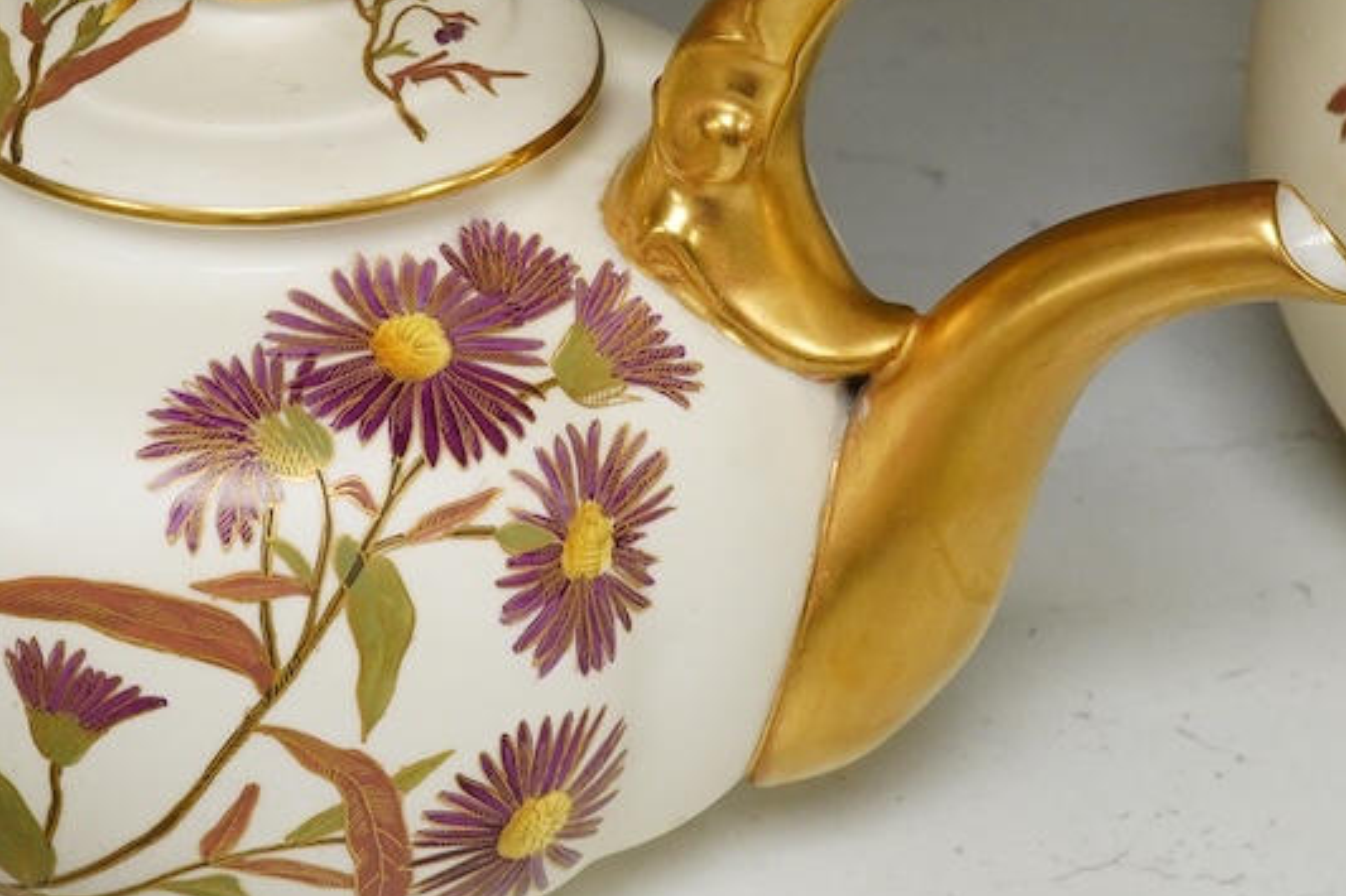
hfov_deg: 21.4
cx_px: 509
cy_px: 202
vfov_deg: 14.3
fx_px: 3551
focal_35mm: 95
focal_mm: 30
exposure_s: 1/160
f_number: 11
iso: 2500
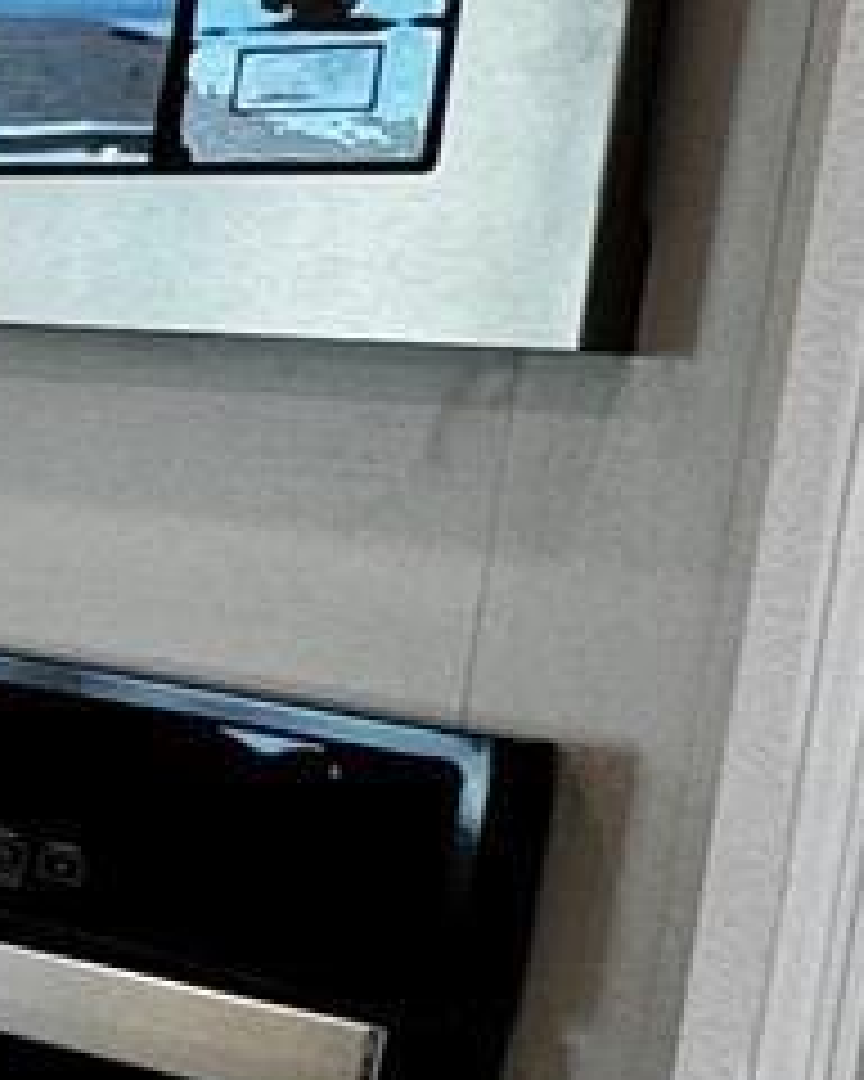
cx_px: -2151
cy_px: 603
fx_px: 2909
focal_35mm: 91
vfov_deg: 21.0
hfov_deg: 9.5
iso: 100
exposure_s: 1/120
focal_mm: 2.22
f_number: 2.2
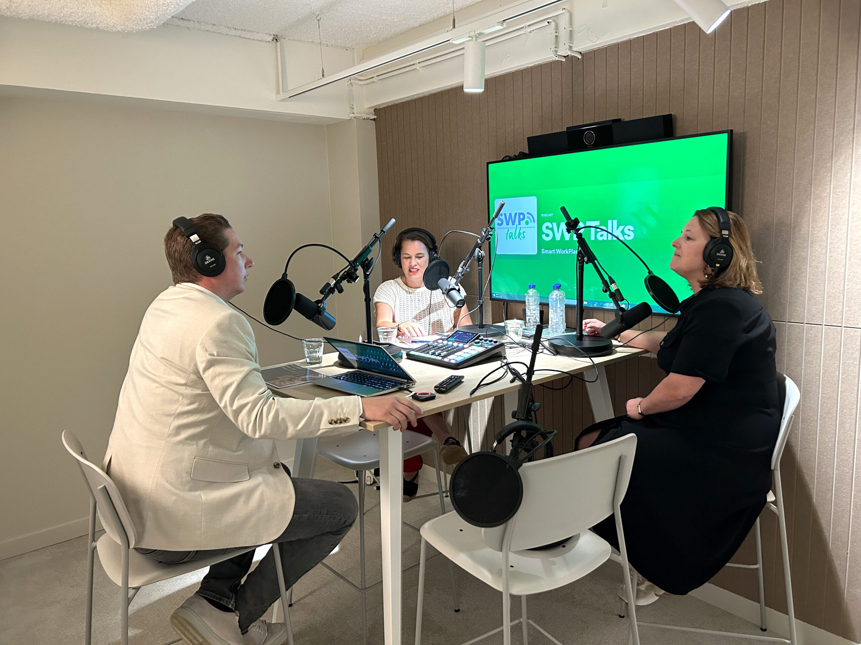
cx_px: 430
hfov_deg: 67.3
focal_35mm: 26
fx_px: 647
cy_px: 322
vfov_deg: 53.1
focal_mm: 5.7
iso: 320
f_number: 1.5
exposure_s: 1/50
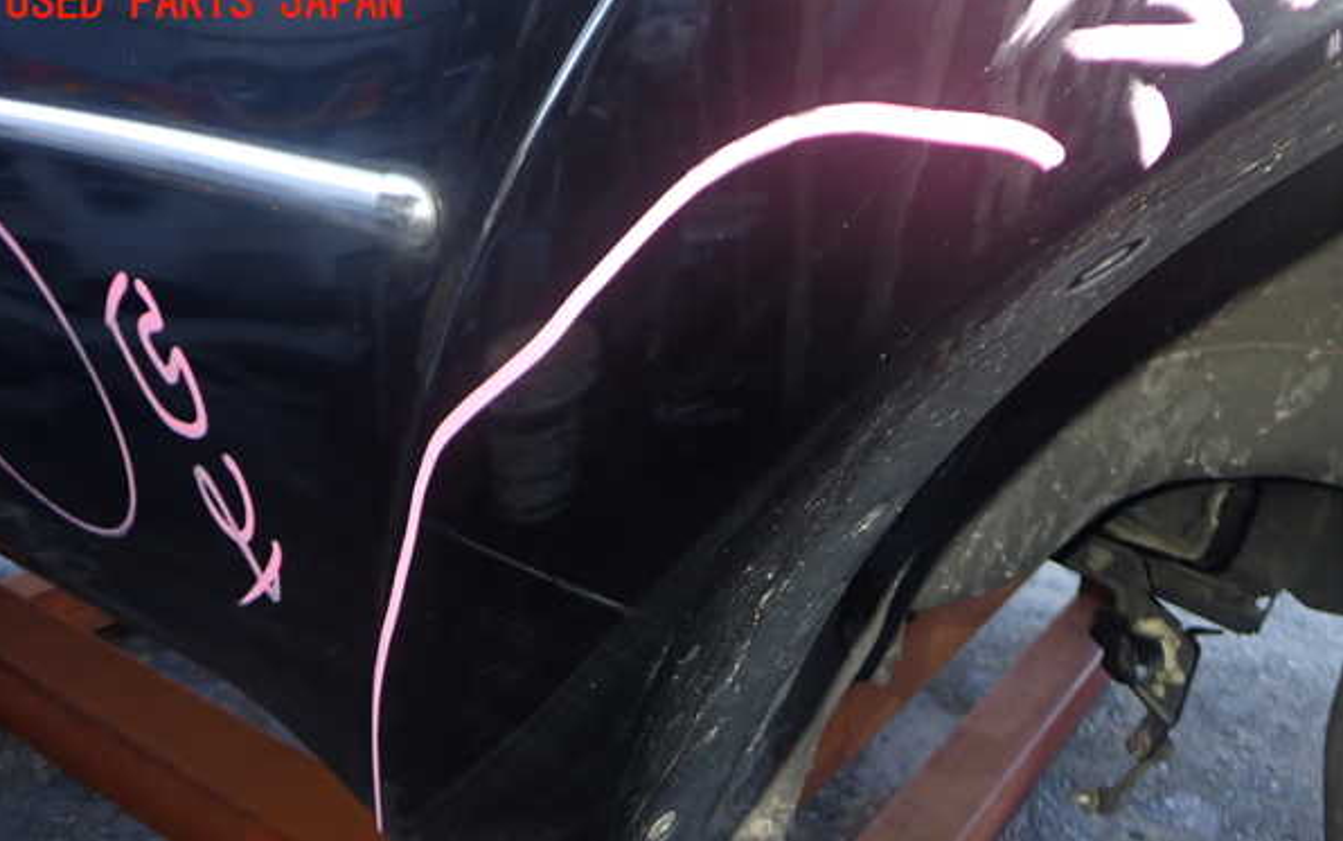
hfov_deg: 59.6
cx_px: 669
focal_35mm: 32
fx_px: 1172
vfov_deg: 39.4
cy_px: 483
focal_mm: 5.4
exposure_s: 1/30
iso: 250
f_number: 6.3
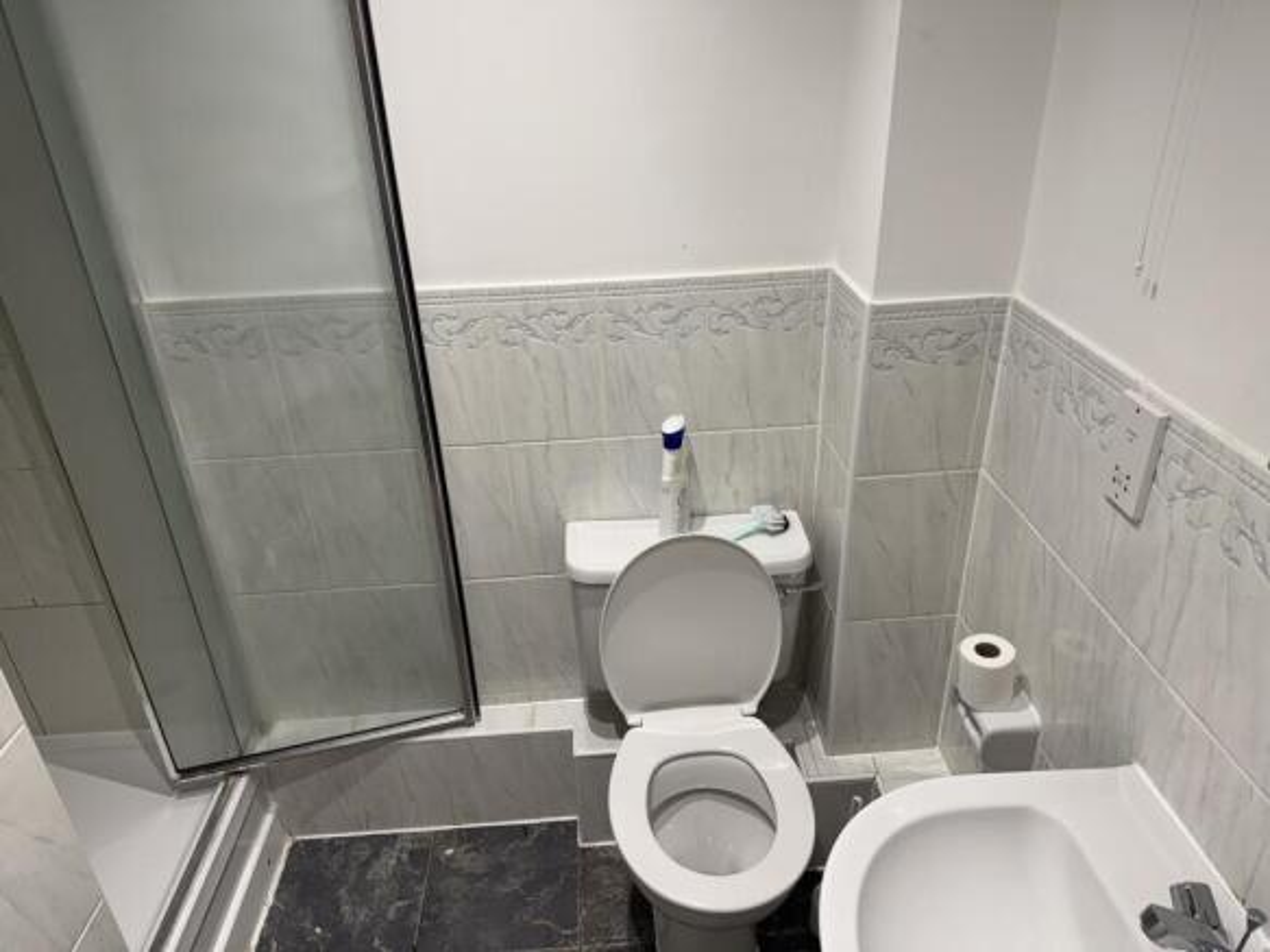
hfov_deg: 71.6
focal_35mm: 24
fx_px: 880
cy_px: 476
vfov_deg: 56.8
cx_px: 635
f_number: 1.78
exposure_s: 1/100
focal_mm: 6.76
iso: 100
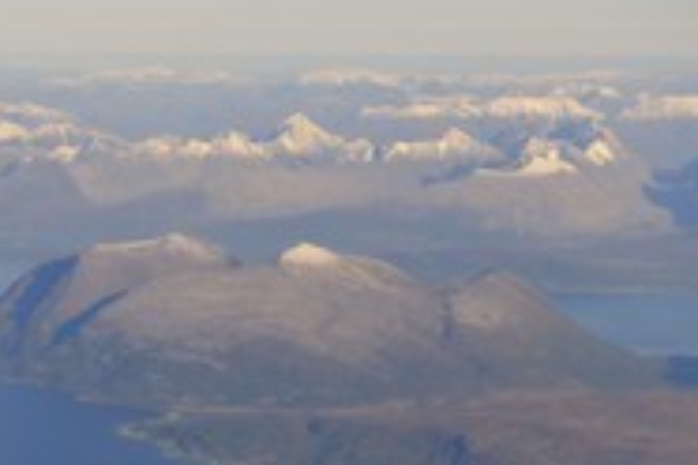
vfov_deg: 8.6
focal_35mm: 158
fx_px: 3063
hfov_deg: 12.8
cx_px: -75
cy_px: 450
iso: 200
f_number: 7.1
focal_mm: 70
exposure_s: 1/500
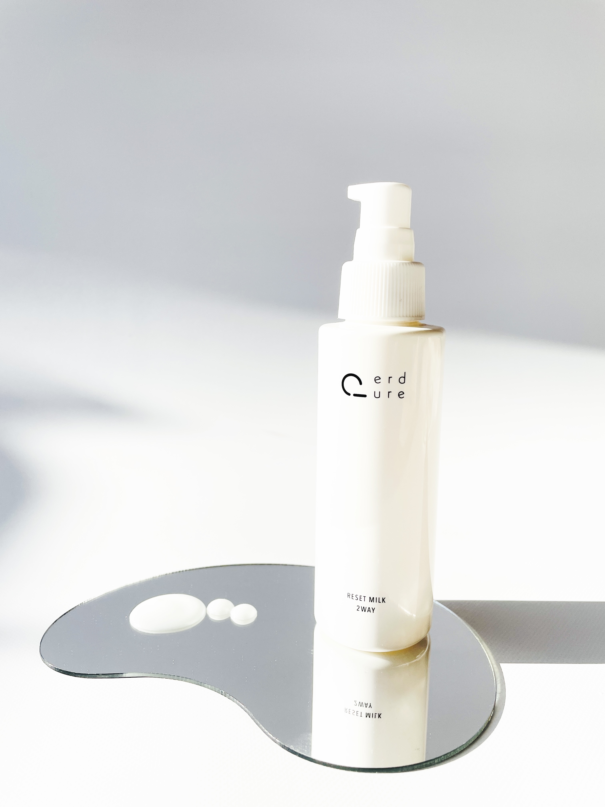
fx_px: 606
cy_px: 404
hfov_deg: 53.1
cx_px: 302
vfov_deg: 67.3
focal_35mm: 26
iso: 32
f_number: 1.6
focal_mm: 4.2
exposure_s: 1/6897
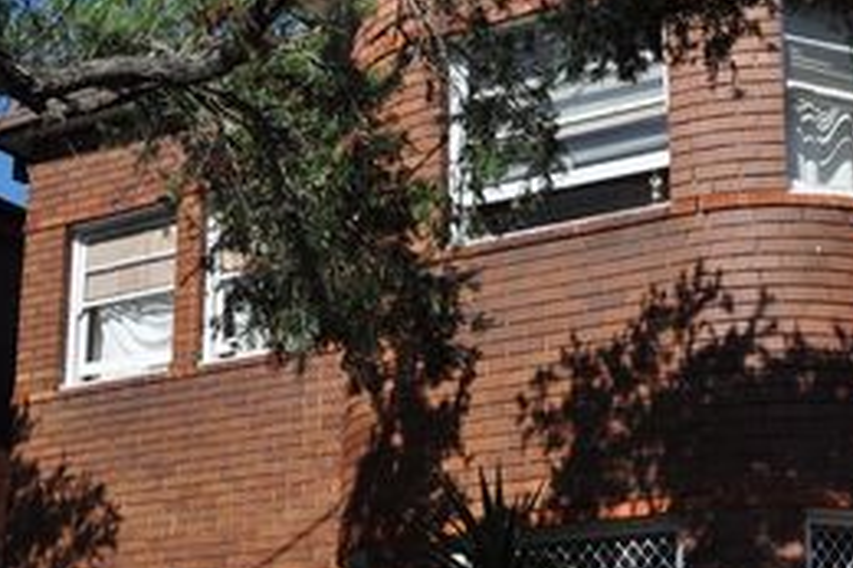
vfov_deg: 19.8
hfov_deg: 29.7
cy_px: 445
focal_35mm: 68
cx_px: 466
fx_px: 1608
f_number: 13
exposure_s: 1/160
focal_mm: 25
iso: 200
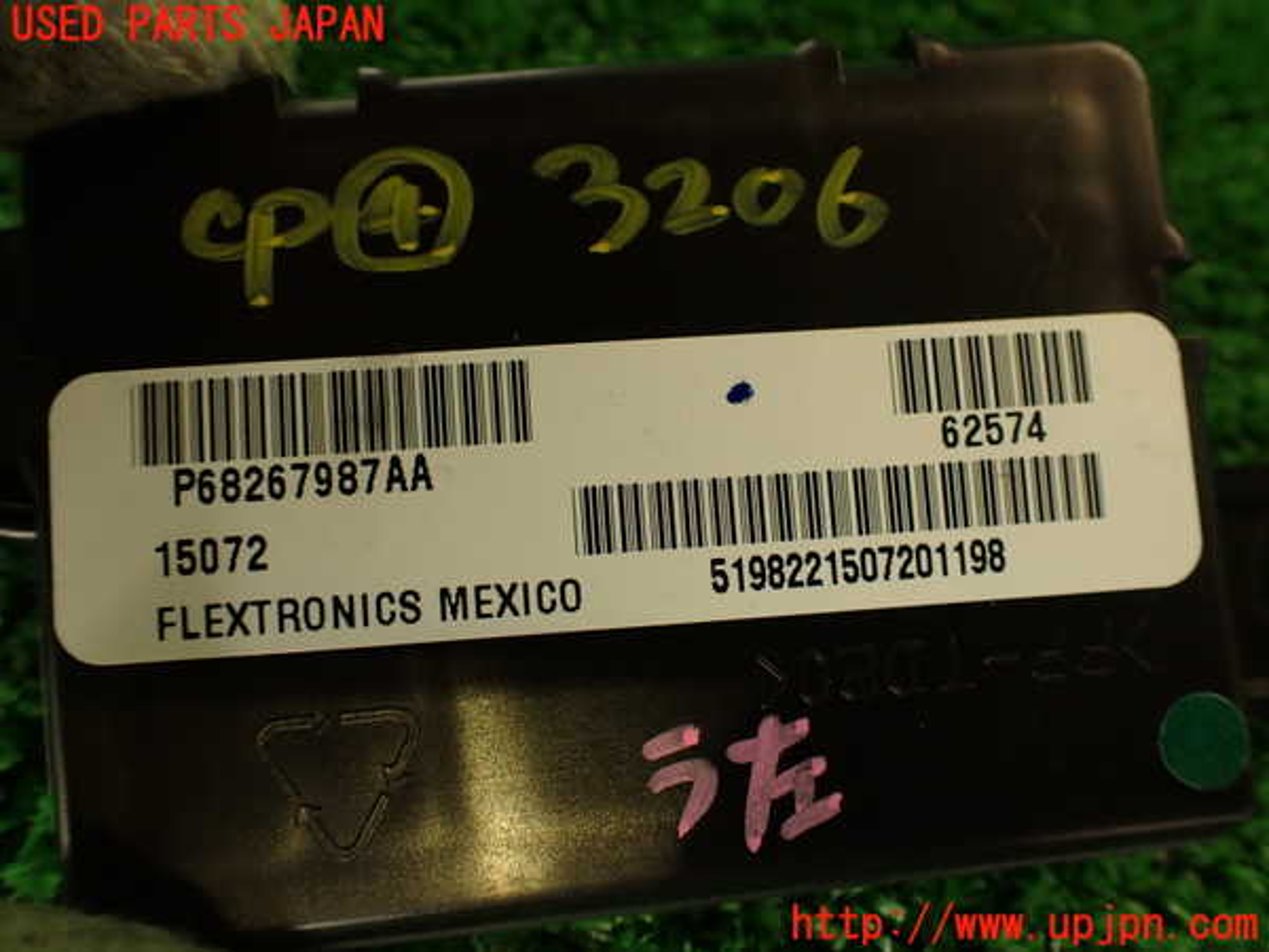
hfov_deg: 60.0
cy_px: 476
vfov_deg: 46.8
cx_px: 634
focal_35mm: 30
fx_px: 1100
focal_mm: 5.4
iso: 200
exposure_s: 1/60
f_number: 2.3
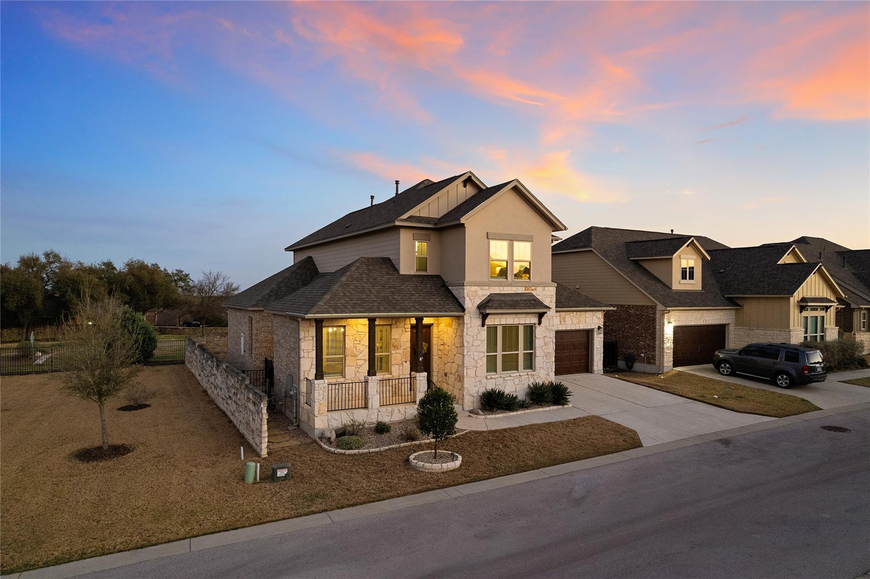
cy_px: 290
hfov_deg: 78.6
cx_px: 435
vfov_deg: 57.2
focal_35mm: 22
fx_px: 531
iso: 590
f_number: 2.8
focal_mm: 8.38
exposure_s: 1/10
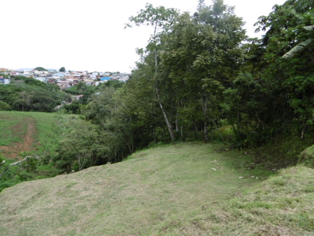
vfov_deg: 56.8
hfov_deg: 71.6
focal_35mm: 24
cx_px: 157
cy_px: 118
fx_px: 218
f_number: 3.1
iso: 100
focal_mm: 4.3
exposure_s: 1/500
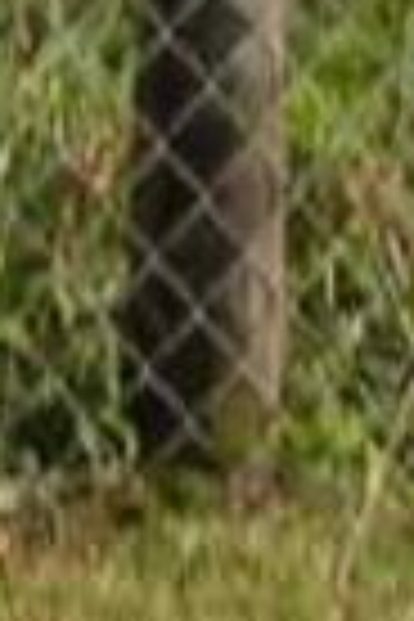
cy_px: -346
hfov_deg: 2.7
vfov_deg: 4.3
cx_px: -1930
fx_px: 8297
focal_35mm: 481
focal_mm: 8.2
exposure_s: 1/100
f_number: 7.7
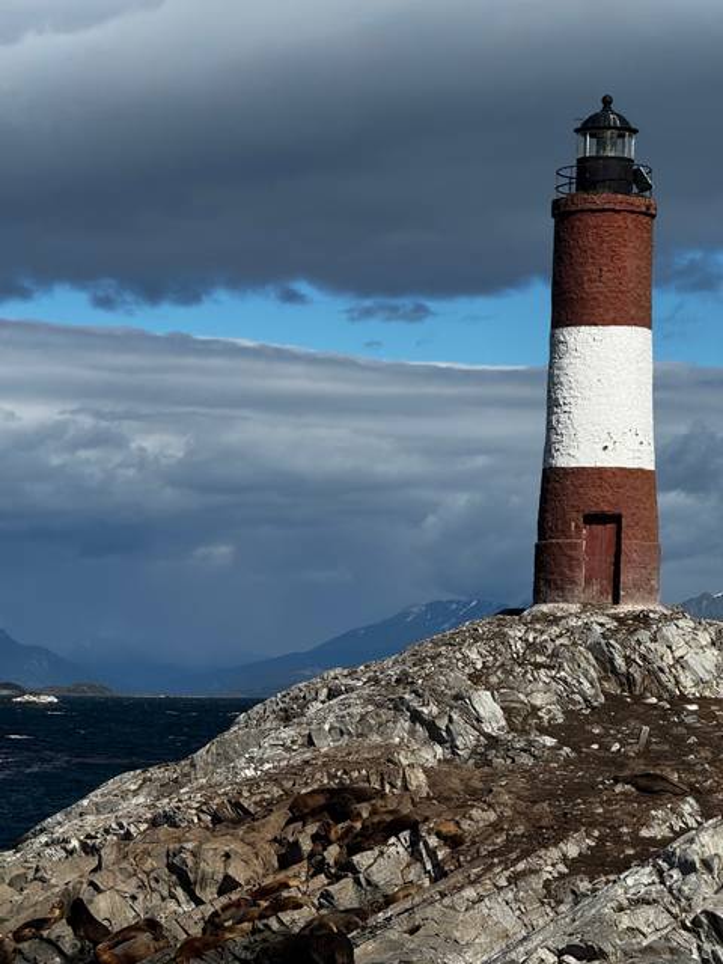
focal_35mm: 120
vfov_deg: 16.4
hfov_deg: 12.3
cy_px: 482
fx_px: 3342
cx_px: 362
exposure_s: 1/3509
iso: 50
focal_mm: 15.66
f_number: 2.8
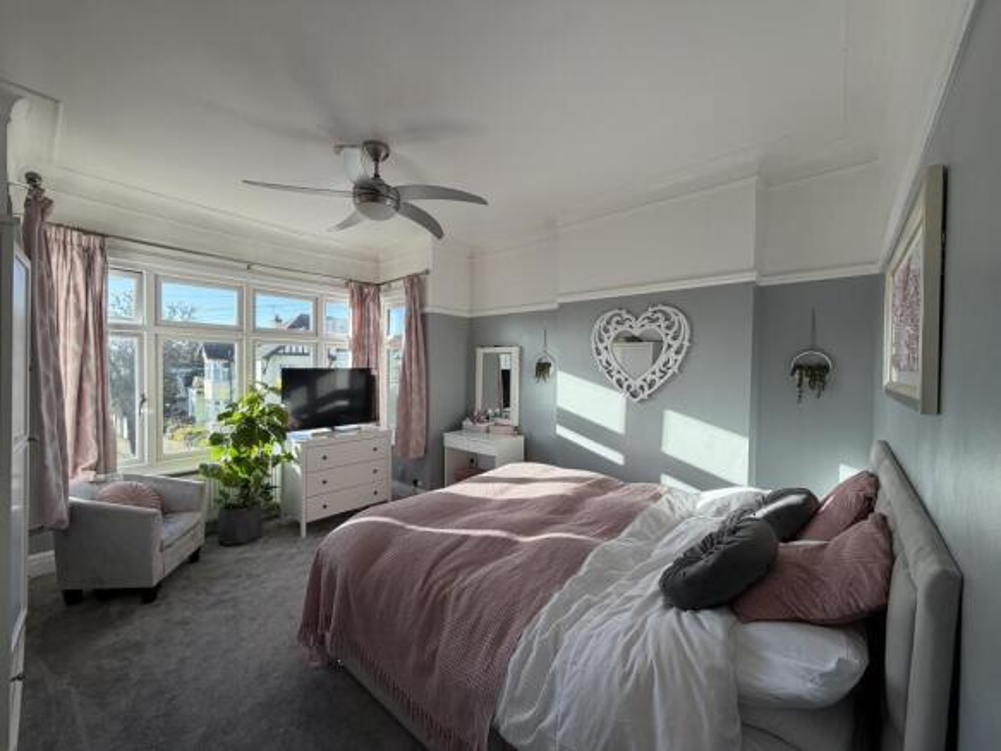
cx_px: 500
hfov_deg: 102.1
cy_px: 376
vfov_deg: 85.7
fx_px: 405
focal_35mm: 14
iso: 50
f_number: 2.2
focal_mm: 2.22
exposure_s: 1/206
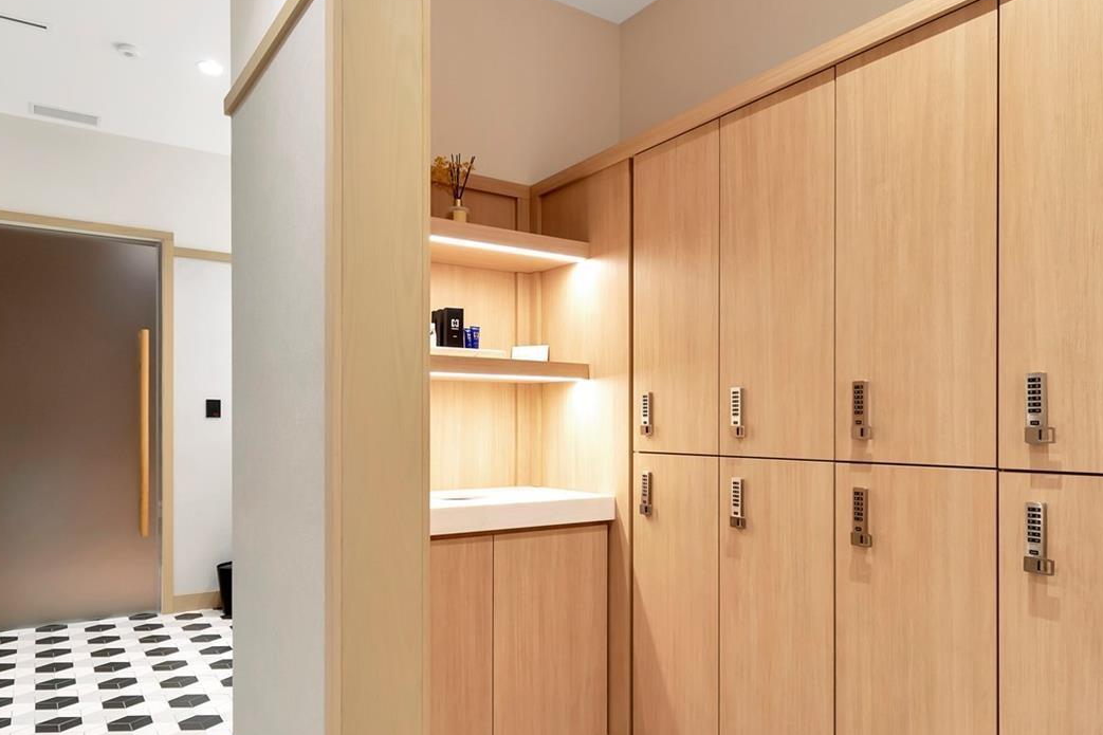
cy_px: 412
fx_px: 705
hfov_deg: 76.0
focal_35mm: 23
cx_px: 516
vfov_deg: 54.9
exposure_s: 1/13
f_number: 4.5
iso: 400
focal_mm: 10
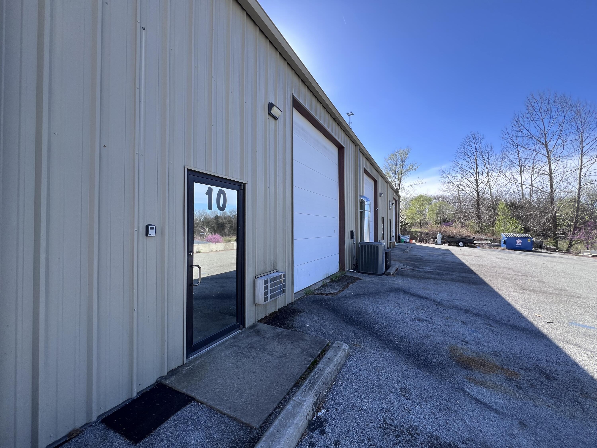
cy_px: 224
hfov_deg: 106.2
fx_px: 224
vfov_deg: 89.9
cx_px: 298
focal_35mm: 13
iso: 32
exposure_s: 1/704
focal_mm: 1.57
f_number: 1.8
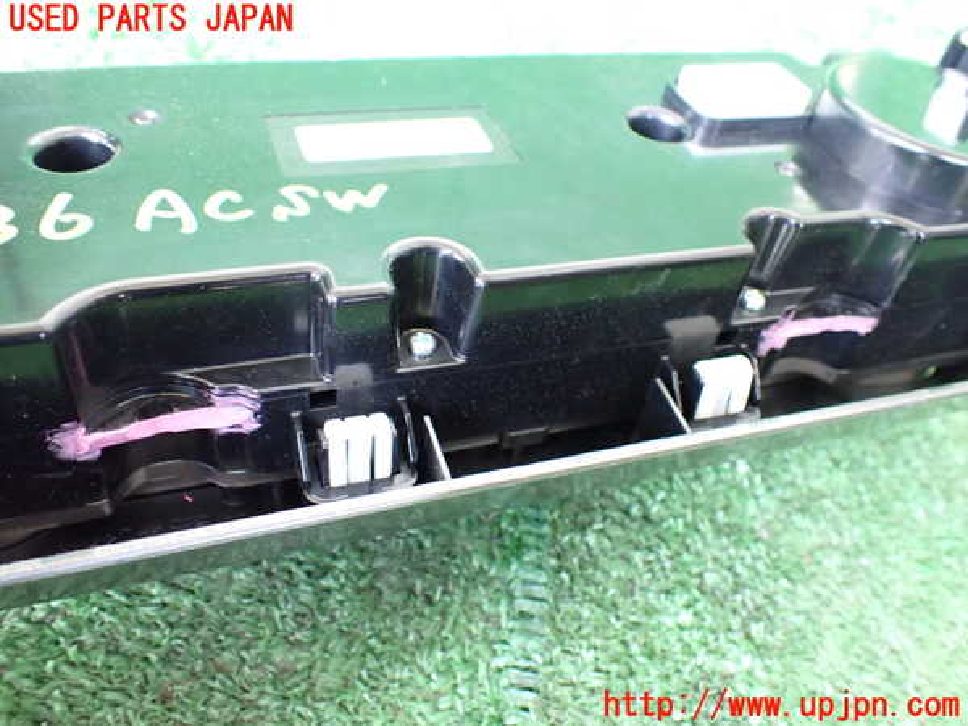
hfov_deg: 60.0
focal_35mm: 30
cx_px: 484
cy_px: 363
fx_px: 839
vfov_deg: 46.8
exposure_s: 1/30
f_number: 2.3
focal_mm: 5.4
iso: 800
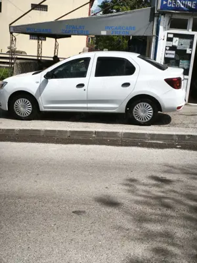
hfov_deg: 29.1
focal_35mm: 50
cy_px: 132
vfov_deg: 38.2
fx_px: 379
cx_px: 98
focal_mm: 7.1
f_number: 1.9
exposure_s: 1/1398
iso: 100
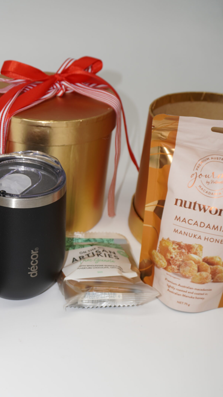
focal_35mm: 52
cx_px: 66
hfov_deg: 23.1
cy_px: 231
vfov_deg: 40.0
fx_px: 543
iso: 100
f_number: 6.3
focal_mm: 27
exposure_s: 1/125
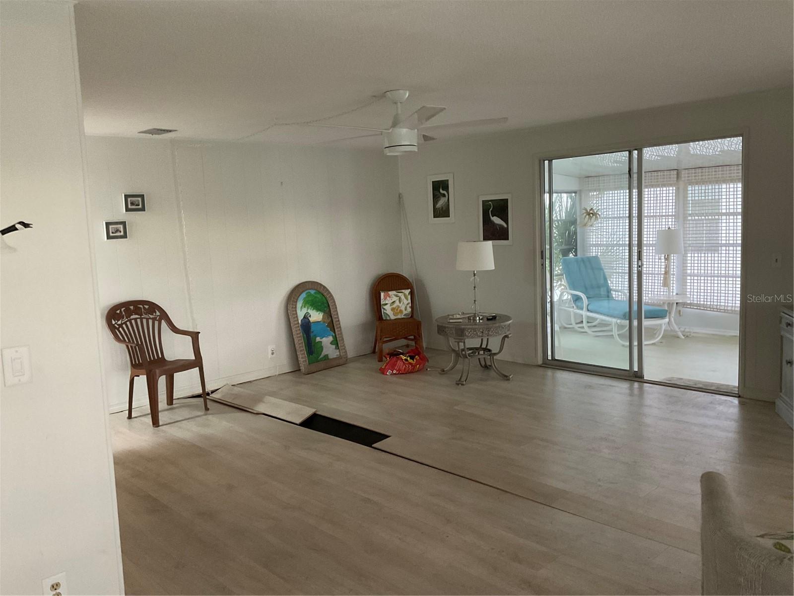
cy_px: 298
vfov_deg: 48.2
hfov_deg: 61.7
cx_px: 397
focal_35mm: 29
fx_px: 665
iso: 250
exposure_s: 1/60
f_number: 1.8
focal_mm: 3
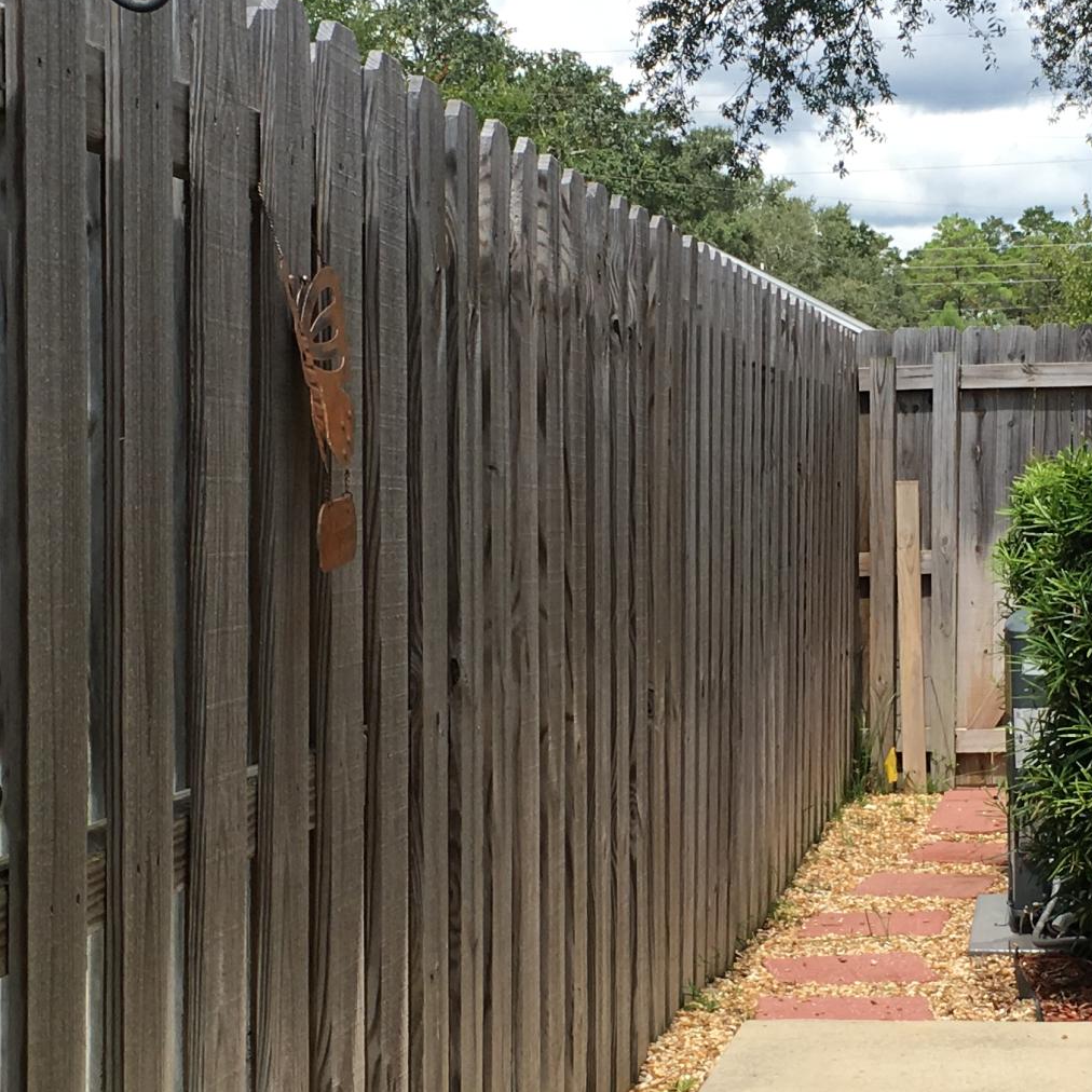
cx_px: 772
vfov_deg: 22.8
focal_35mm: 76
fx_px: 2712
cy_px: 599
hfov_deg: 22.6
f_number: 2.2
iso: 25
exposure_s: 1/1054
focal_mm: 4.15
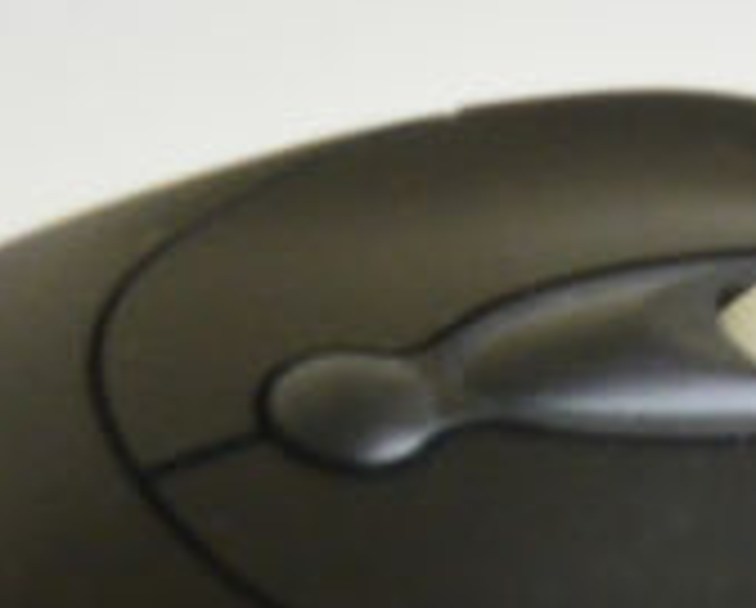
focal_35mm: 162
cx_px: 1238
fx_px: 3631
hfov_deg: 11.3
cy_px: 1295
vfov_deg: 8.9
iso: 400
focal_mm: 11
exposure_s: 1/10
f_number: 11
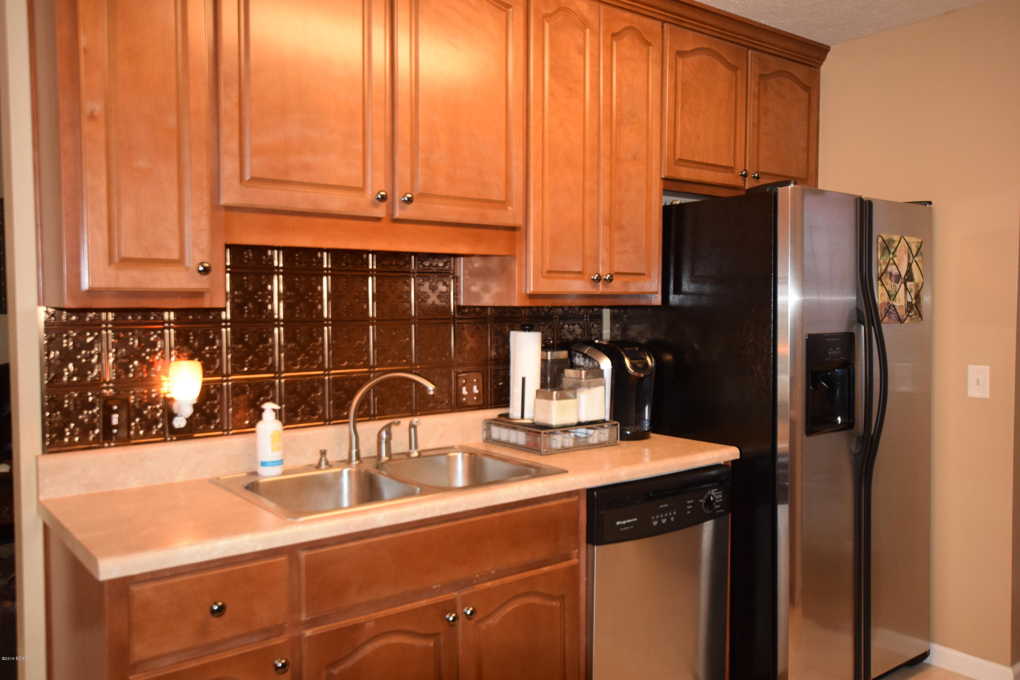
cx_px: 510
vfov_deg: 43.6
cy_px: 340
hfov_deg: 61.9
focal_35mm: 30
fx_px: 850
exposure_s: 1/60
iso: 1600
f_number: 3.5
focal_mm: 20
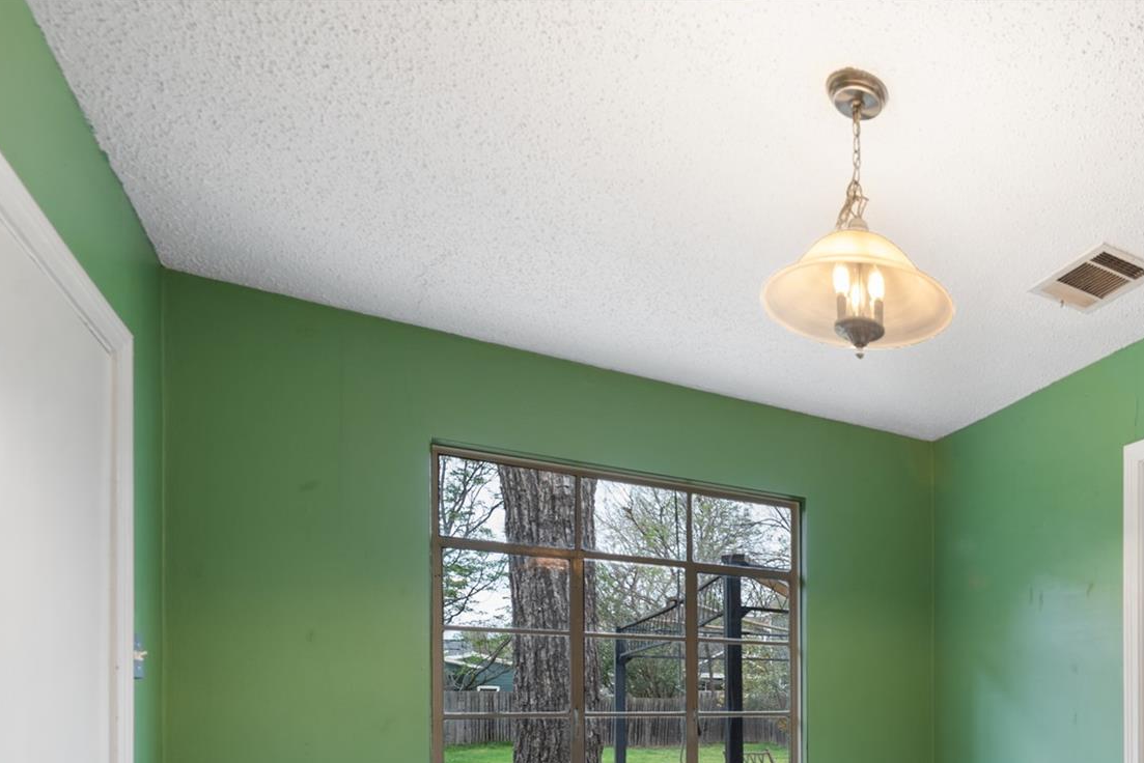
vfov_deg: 44.6
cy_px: 703
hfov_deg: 59.6
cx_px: 1019
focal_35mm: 26
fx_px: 826
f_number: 8
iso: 400
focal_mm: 14
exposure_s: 1.3
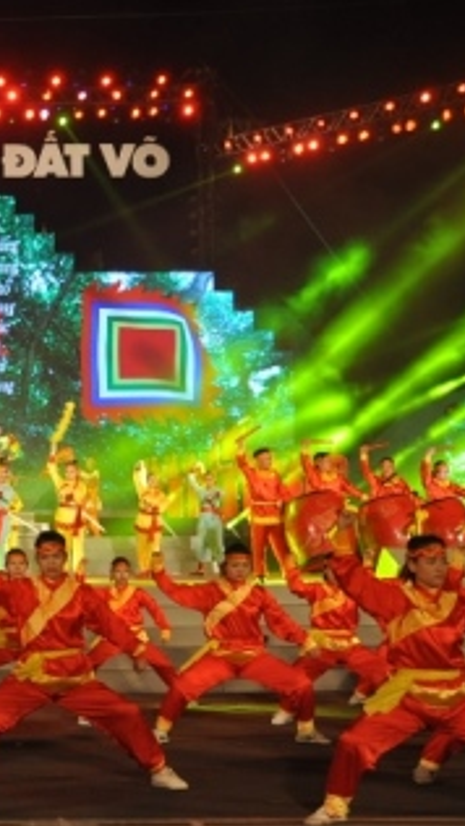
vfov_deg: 29.7
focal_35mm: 71
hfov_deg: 16.3
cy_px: 456
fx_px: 1555
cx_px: -104
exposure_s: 1/80
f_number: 4.5
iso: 1000
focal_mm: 26
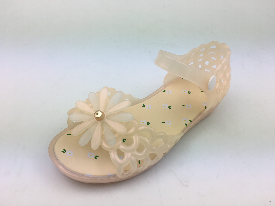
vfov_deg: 48.2
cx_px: 138
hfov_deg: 61.7
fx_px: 230
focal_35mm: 29
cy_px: 103
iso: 25
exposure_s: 1/348
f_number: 2.2
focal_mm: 4.15
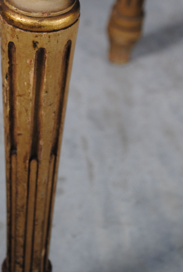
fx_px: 1055
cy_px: 15
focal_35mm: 139
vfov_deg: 14.5
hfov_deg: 9.9
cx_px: 68
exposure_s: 1/40
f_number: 5.3
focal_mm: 46
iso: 200
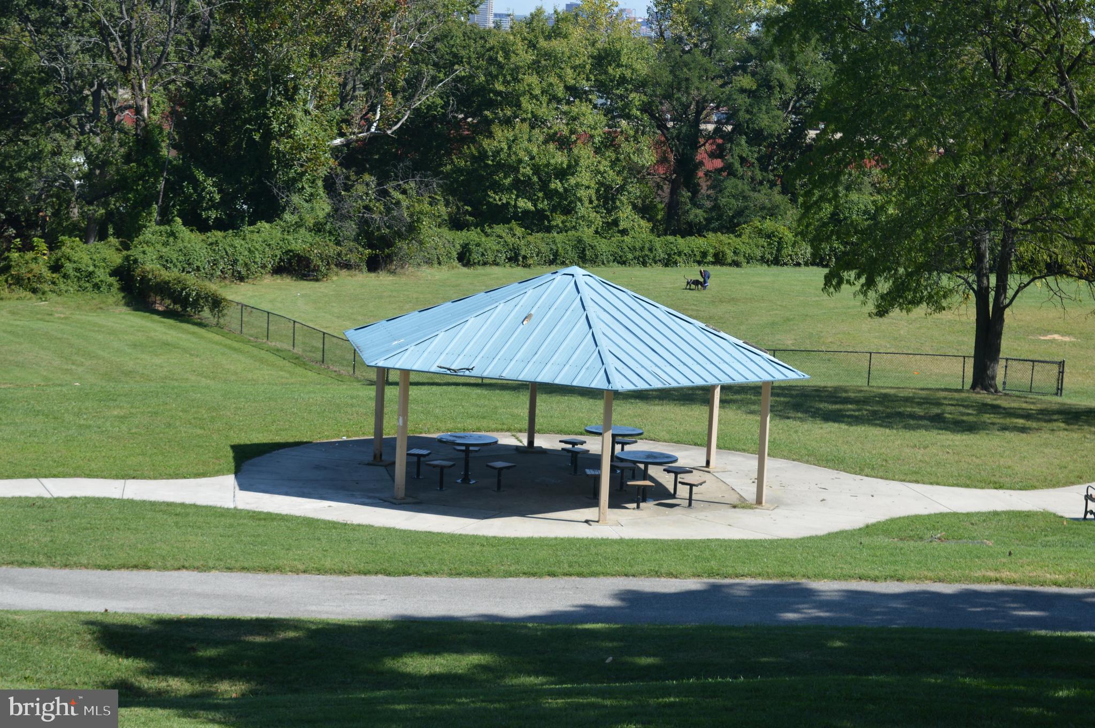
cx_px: 548
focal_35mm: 82
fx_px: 2507
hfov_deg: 24.6
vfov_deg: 16.5
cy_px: 364
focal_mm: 55
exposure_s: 1/250
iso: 100
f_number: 8
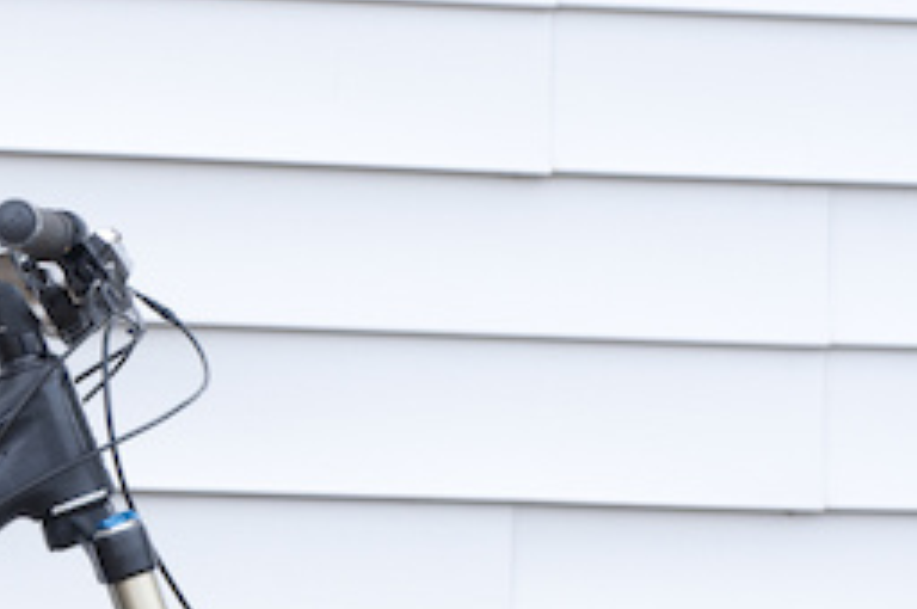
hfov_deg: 8.6
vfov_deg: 5.8
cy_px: 854
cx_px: -387
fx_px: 5953
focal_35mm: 234
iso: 200
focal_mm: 50
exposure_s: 1/125
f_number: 4.5
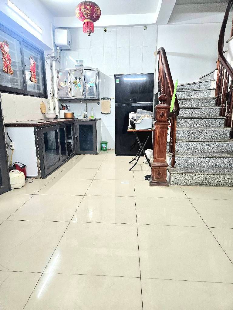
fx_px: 206
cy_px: 155
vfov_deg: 73.9
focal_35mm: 23
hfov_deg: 58.9
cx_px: 116
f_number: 1.8
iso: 400
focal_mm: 5.4
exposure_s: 1/143
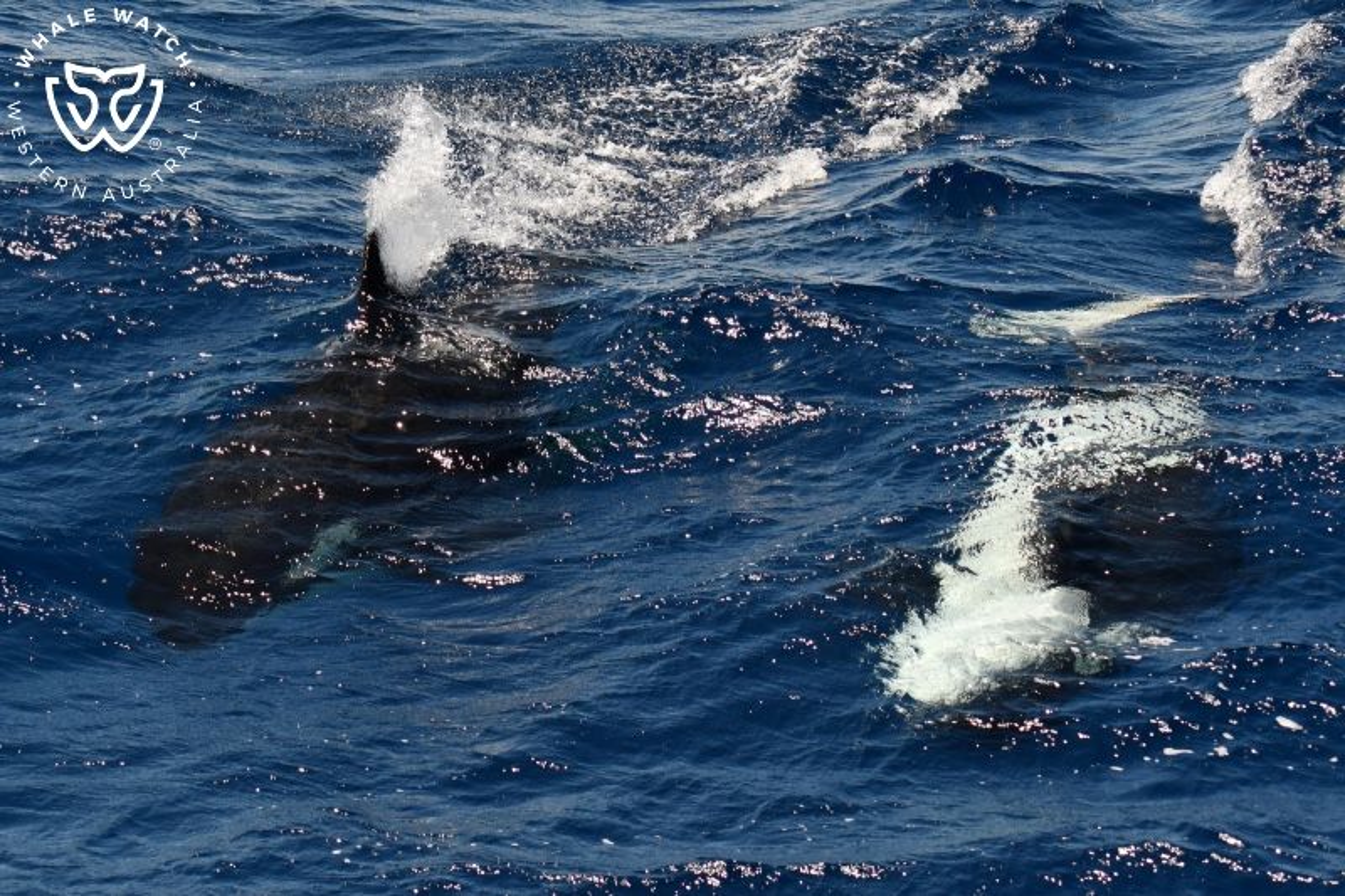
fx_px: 5864
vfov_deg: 8.7
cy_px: 448
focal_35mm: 157
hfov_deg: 13.1
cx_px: 672
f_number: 7.1
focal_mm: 105
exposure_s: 1/2000
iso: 400
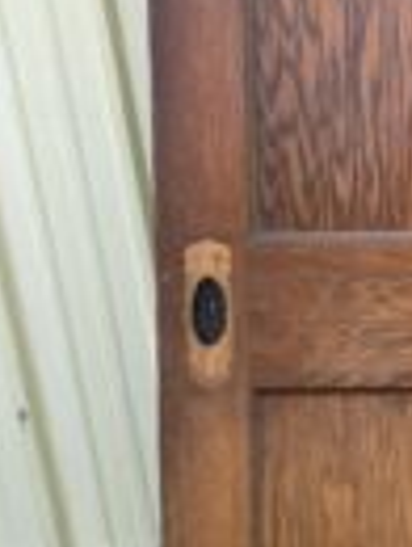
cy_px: 181
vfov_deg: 24.3
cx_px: 526
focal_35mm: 80
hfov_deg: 17.4
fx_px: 1265
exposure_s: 1/831
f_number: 1.6
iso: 32
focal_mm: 4.2
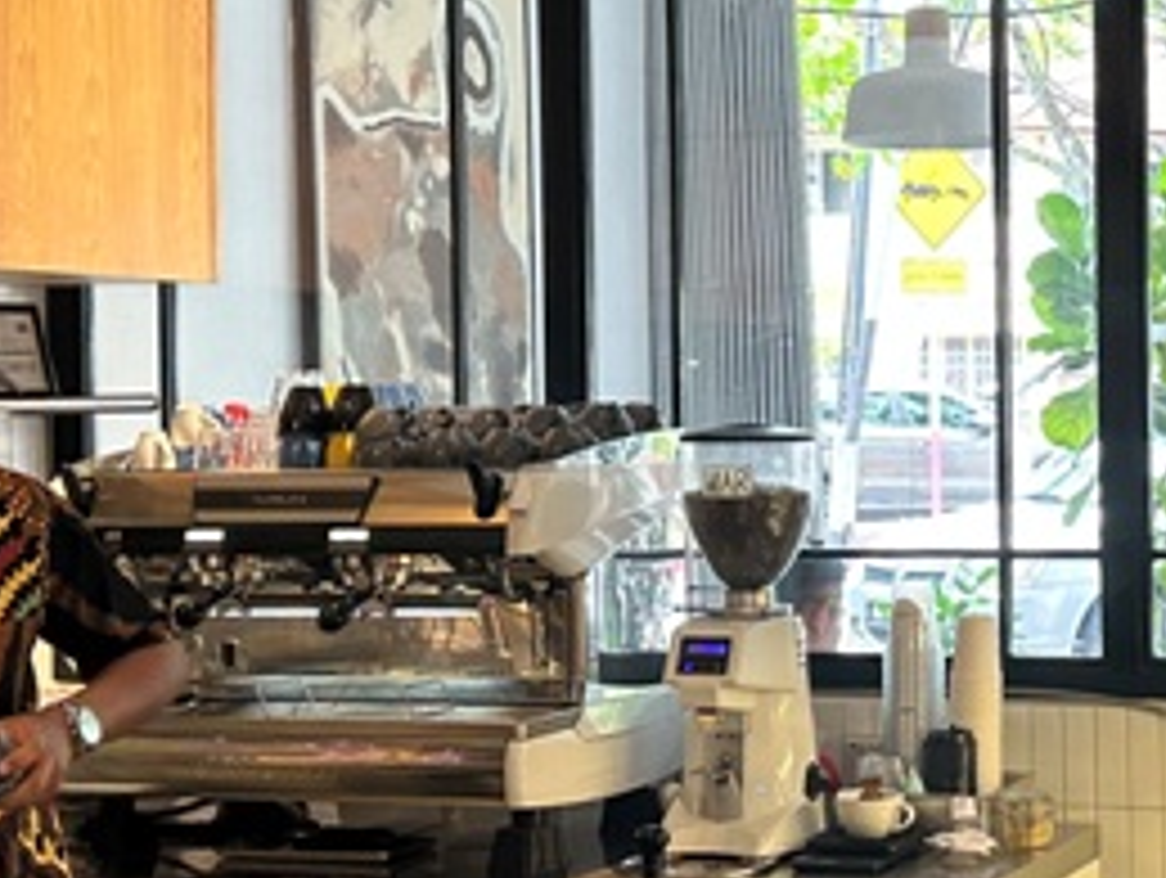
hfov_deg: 25.5
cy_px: 401
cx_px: 1044
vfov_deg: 19.9
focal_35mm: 74
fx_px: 2496
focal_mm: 6.86
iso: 200
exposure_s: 1/100
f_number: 1.78
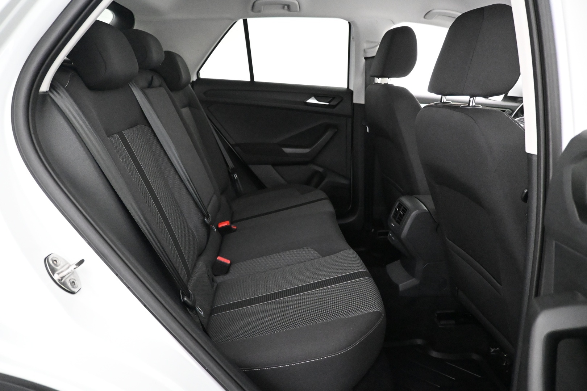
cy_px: 196
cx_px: 294
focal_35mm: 24
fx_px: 391
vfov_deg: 53.1
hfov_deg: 73.7
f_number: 3.5
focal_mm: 16
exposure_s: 1/60
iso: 9000
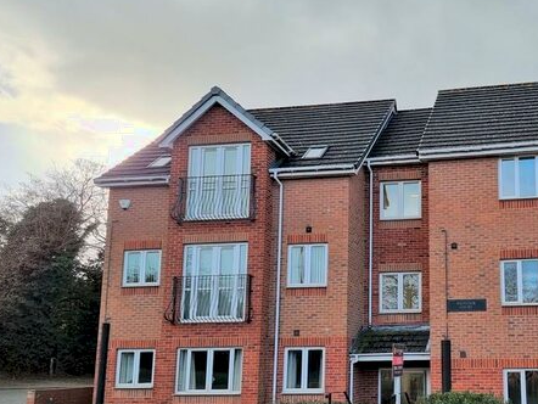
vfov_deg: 37.4
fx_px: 591
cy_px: 265
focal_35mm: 38
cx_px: 414
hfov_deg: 46.9
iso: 50
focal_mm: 6.7
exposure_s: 1/367
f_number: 1.8
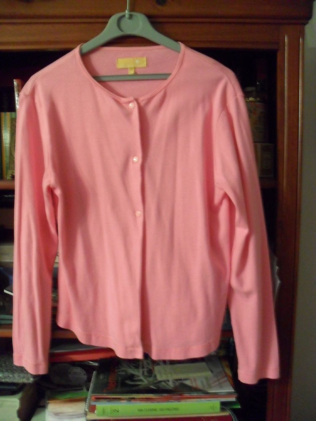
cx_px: 158
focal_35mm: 35
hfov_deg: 40.7
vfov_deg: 52.6
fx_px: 426
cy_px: 210
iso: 400
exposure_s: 1/8
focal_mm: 6.3
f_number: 3
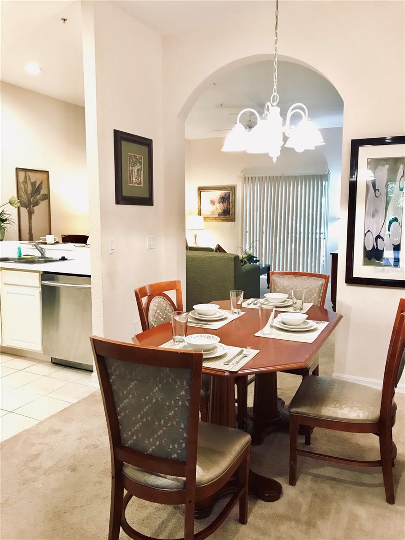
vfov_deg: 63.4
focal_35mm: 28
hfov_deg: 49.7
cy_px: 270
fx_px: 437
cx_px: 202
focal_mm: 3.99
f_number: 1.8
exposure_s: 1/15
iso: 64
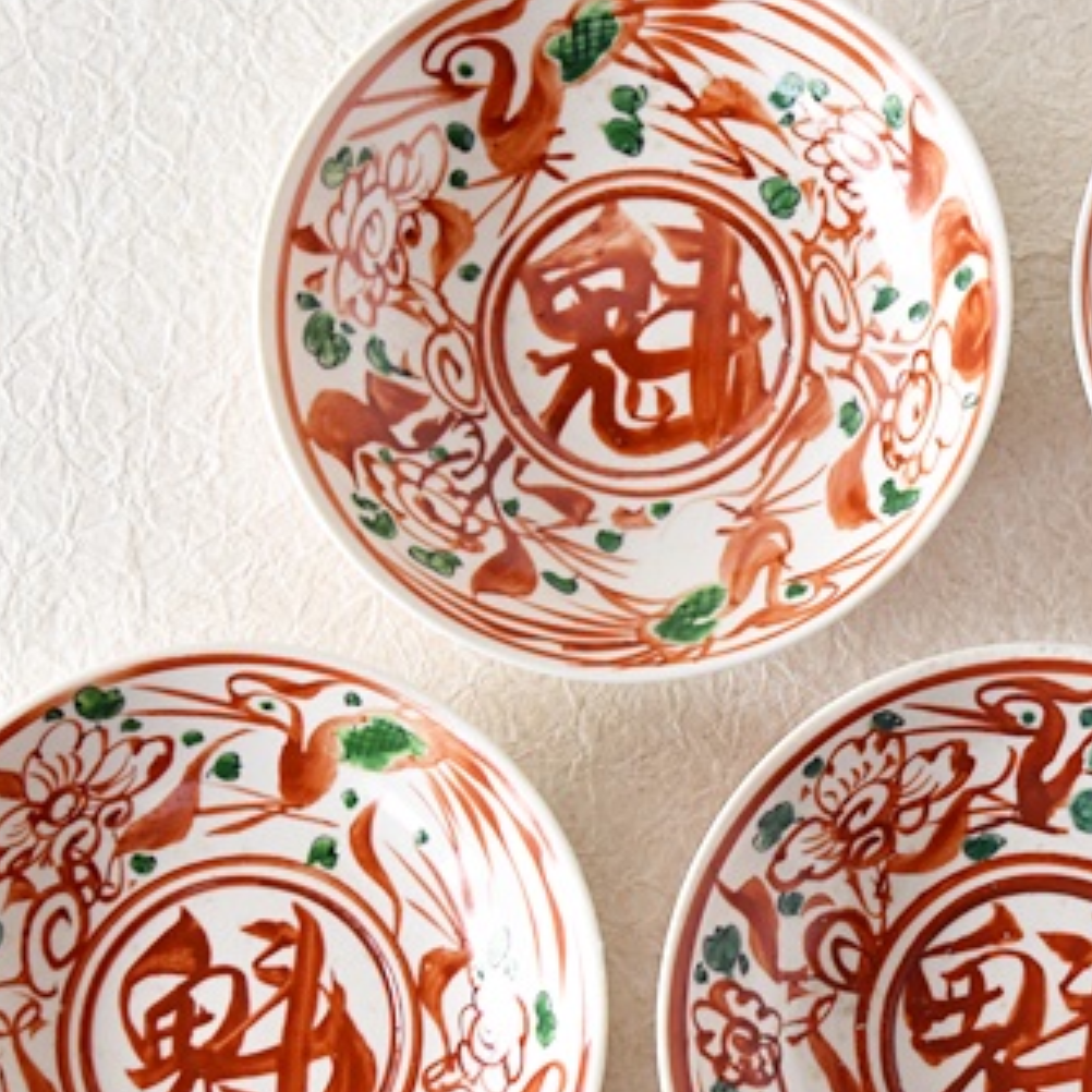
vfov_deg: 15.0
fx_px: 4140
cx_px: 1004
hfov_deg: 14.8
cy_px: 665
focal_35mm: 116
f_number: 5.6
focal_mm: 38
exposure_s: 1/6
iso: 800
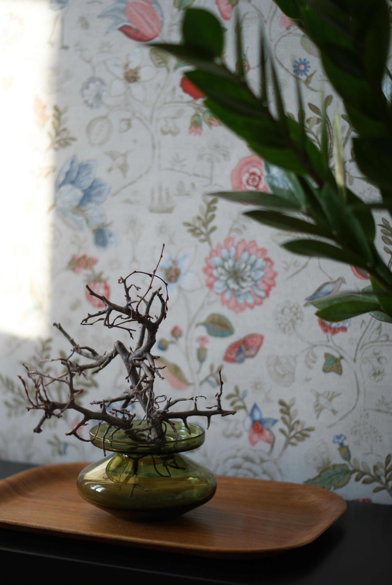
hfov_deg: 18.2
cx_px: 196
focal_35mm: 75
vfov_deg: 27.0
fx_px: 1221
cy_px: 292
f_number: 2
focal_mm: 50
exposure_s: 1/80
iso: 100
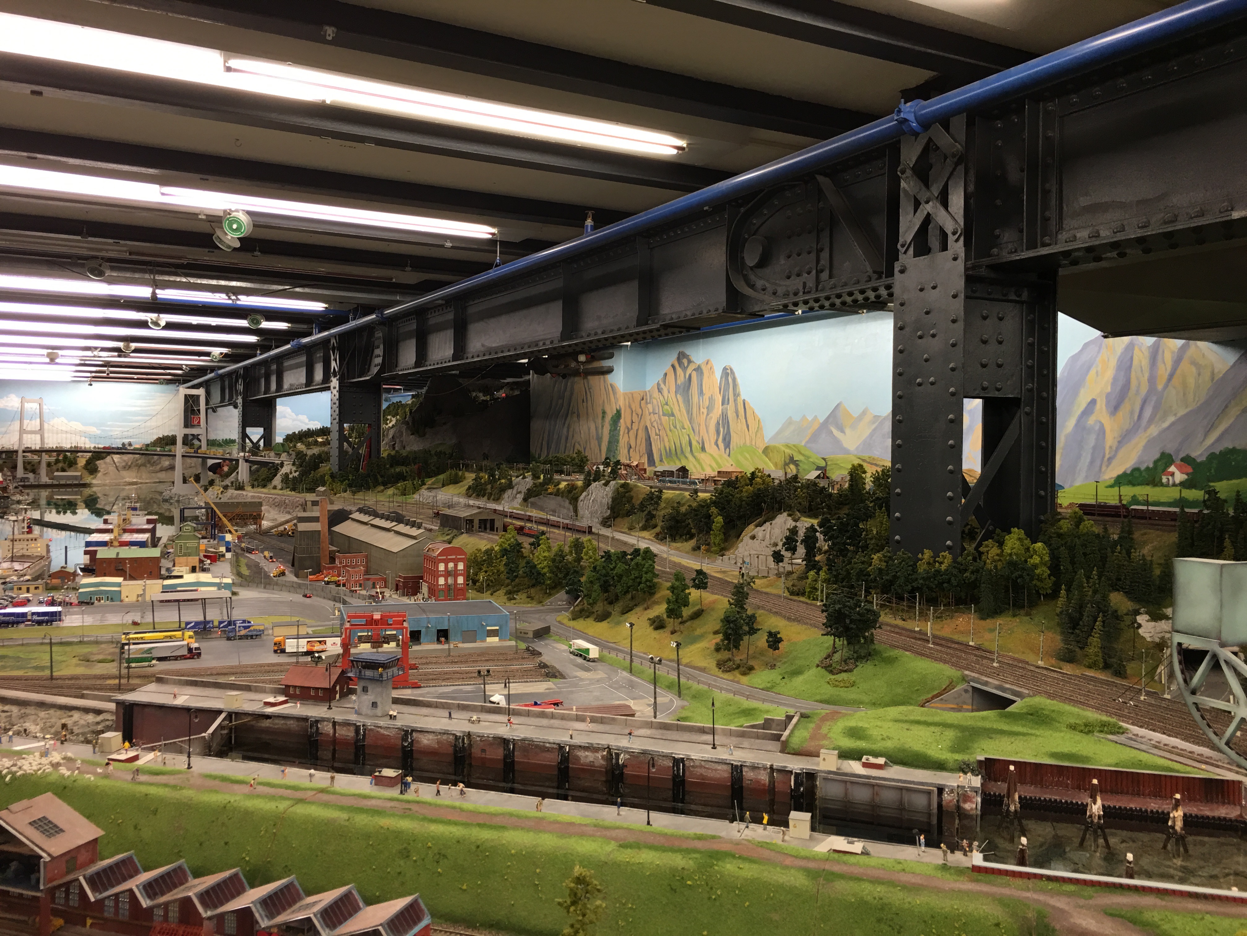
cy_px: 468
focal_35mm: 29
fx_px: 1045
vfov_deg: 48.2
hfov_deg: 61.7
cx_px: 624
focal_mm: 4.15
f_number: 2.2
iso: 32
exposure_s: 1/17
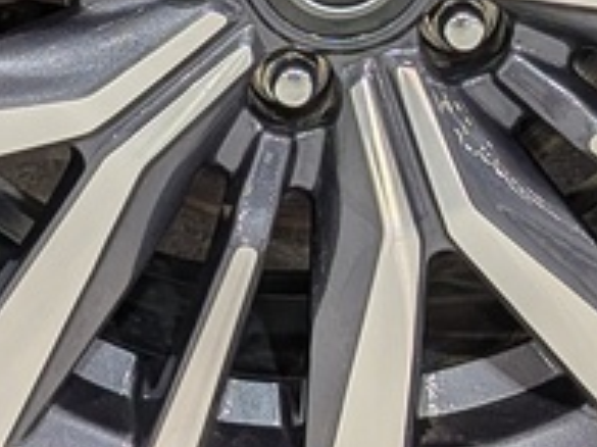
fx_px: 2172
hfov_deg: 15.6
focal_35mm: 126
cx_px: 337
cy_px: -147
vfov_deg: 11.4
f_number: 1.7
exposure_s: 1/158
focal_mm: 4.53
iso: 26
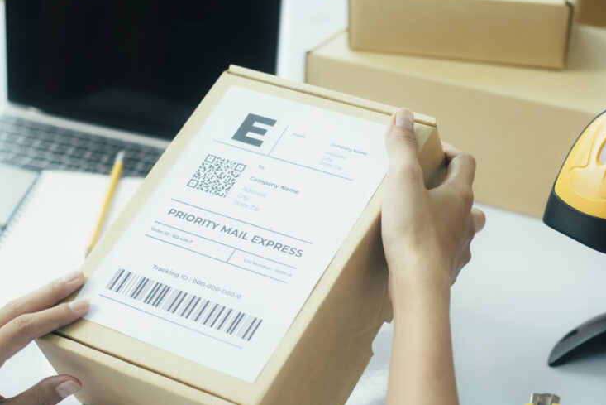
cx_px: 317
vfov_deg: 18.4
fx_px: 1246
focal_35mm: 74
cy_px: 249
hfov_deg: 27.3
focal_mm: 35
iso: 250
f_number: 2
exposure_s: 1/250
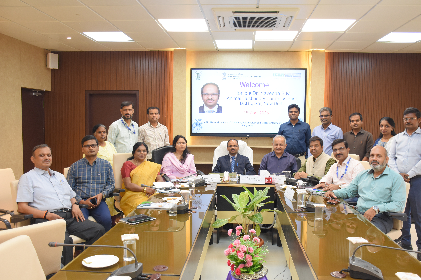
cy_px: 148
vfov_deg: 41.1
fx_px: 374
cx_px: 224
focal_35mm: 32
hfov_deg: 58.7
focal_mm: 20
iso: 800
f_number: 5
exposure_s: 1/100
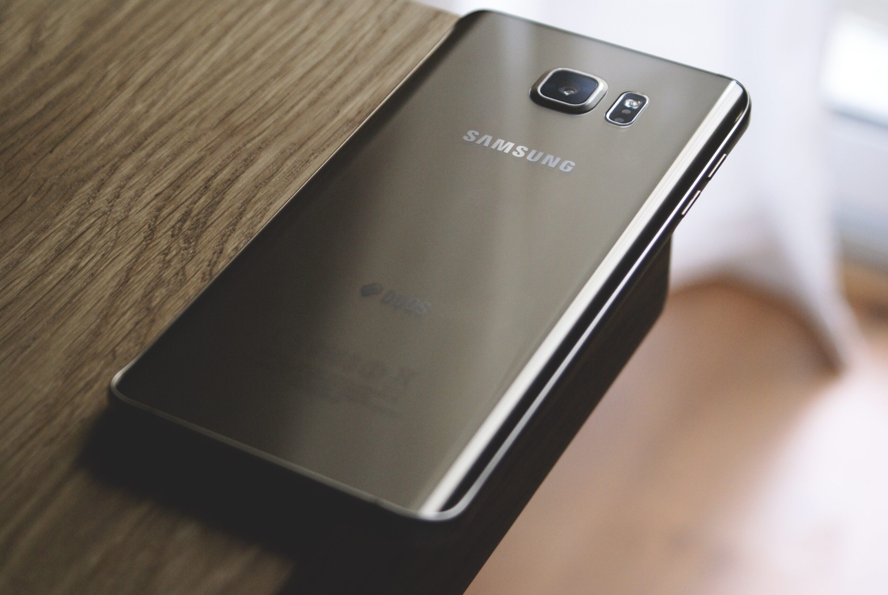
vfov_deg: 18.2
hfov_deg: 27.0
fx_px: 1852
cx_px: 444
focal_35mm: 75
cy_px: 298
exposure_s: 1/80
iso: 400
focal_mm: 50
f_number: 5.6
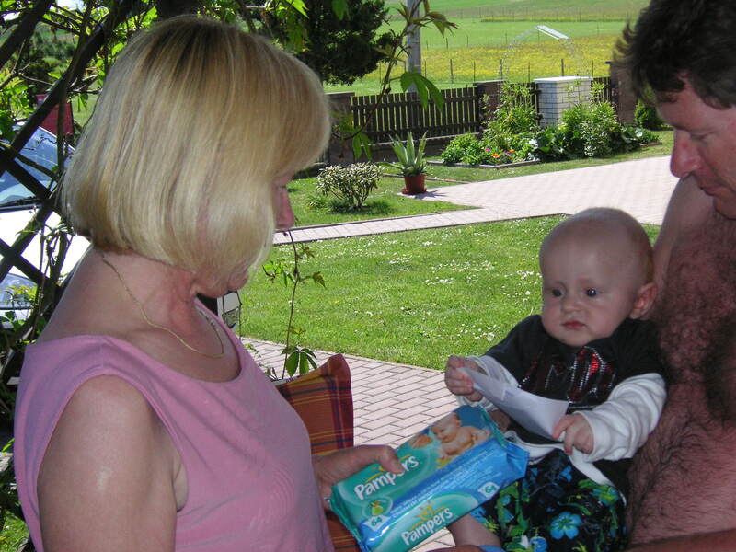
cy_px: 276
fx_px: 1297
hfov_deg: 31.7
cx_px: 368
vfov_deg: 24.0
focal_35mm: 61
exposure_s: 1/1000
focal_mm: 10.1
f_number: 3.8
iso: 80
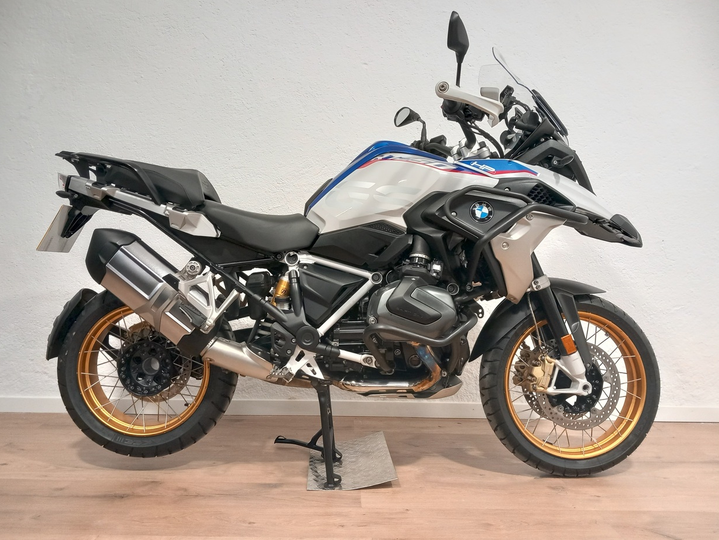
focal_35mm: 28
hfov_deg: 63.4
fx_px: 582
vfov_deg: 49.8
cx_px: 350
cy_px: 267
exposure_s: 1/50
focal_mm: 4
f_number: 1.8
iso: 250
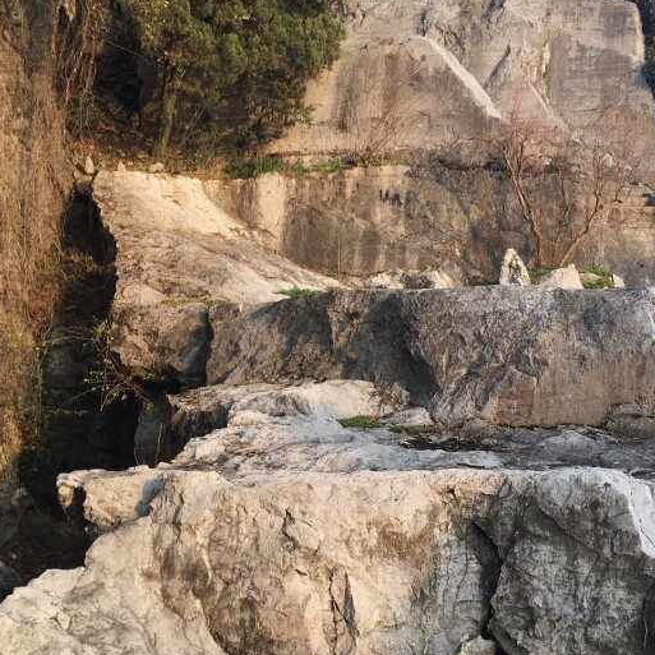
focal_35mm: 40
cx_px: 481
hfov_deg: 40.8
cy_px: 317
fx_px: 856
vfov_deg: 41.9
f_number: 2.2
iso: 25
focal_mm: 4.15
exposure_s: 1/212
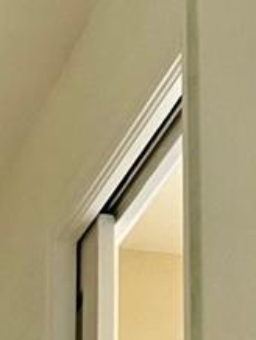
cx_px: 50
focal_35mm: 143
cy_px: 412
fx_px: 1407
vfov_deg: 13.4
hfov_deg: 10.4
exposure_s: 1/60
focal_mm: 5.1
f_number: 1.6
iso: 200
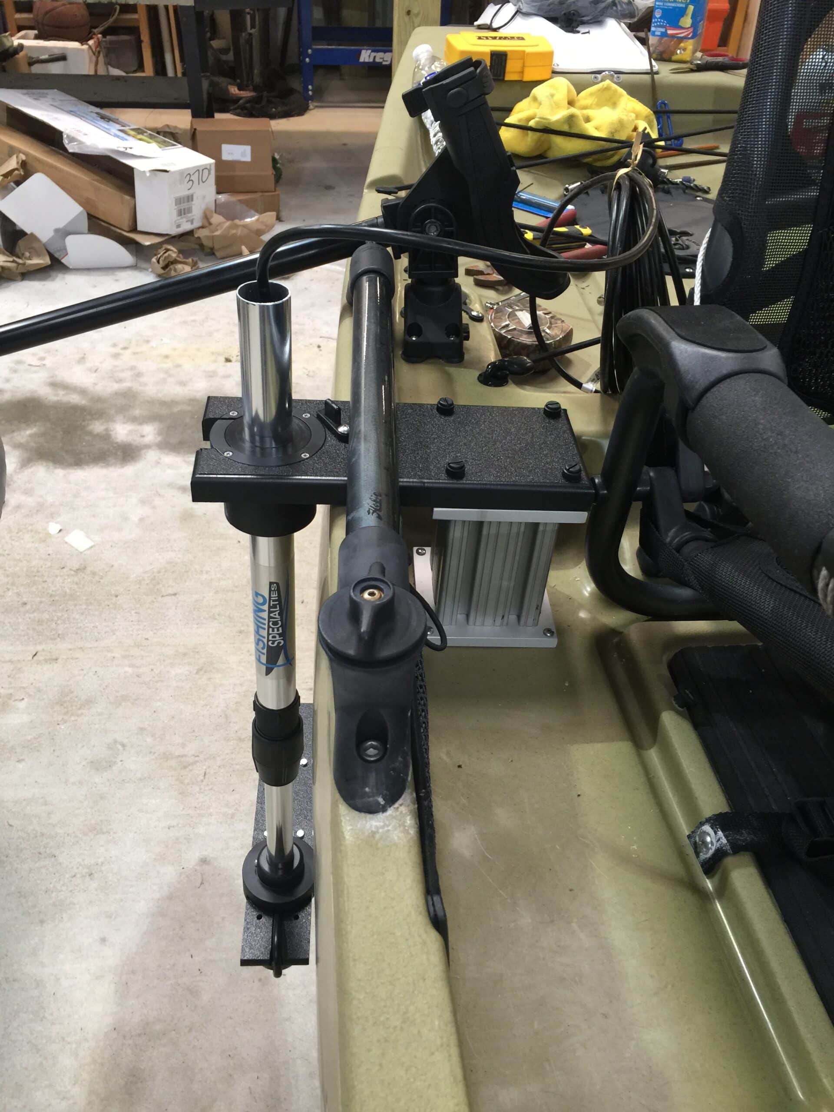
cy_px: 556
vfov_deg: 61.7
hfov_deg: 48.2
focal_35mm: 29
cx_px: 417
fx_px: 932
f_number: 2.2
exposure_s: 1/15
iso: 50
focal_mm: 4.15
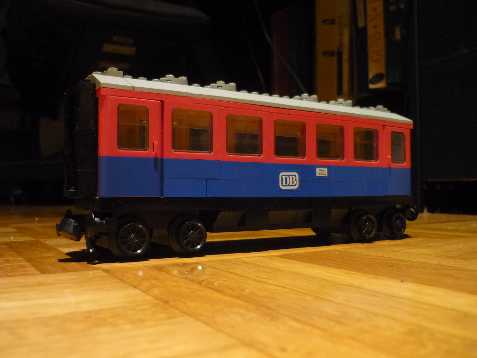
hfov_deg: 55.4
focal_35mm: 33
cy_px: 179
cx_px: 238
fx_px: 455
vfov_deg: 42.9
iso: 400
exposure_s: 1/8
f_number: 2.8
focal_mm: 5.5
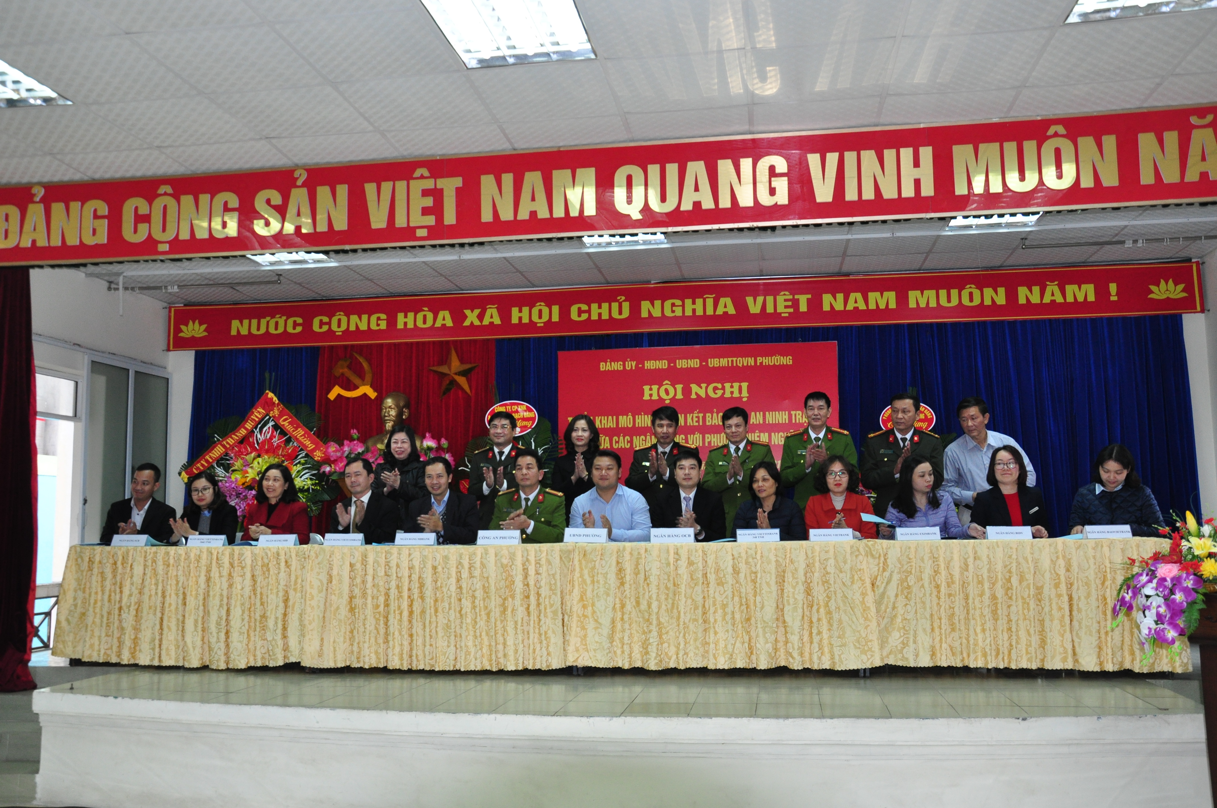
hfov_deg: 57.3
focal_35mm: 33
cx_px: 608
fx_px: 1114
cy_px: 404
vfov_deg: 39.9
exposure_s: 1/60
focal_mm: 22
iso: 800
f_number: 5.6
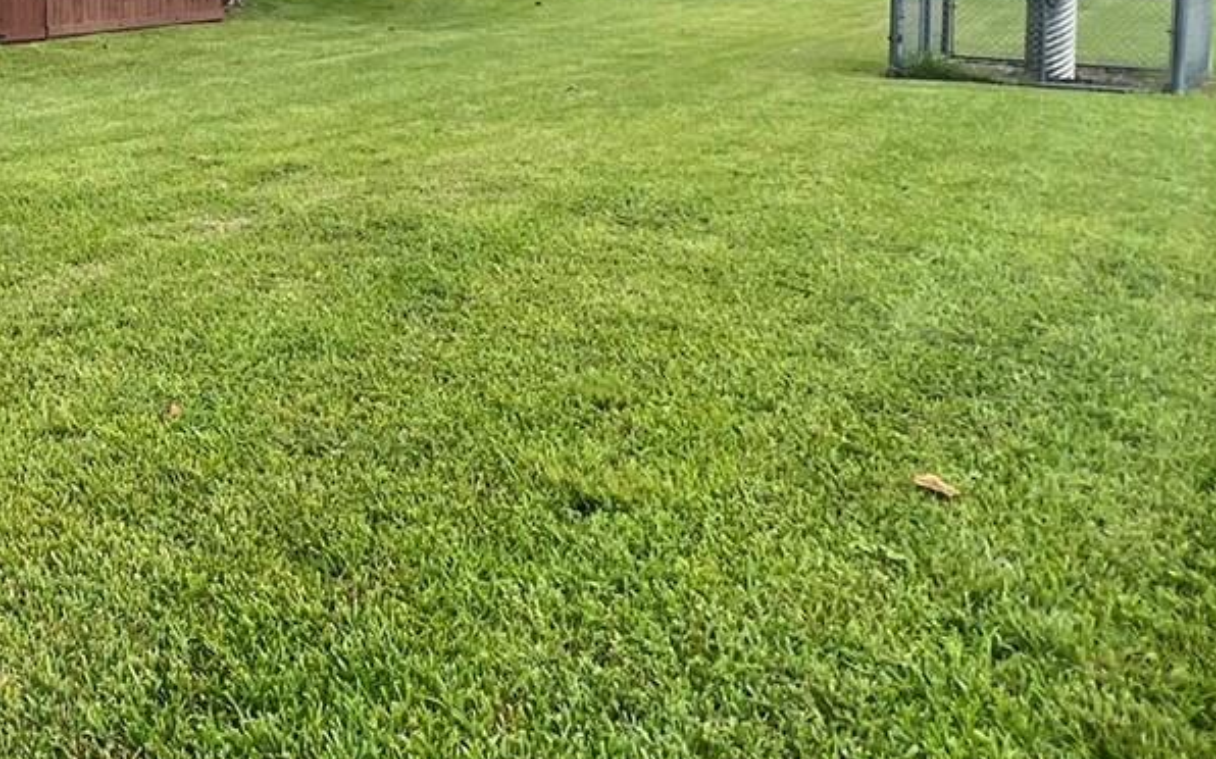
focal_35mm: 37
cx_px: -37
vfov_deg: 31.6
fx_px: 1226
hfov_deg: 43.9
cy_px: -14
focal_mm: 1.57
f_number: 1.8
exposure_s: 1/283
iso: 32
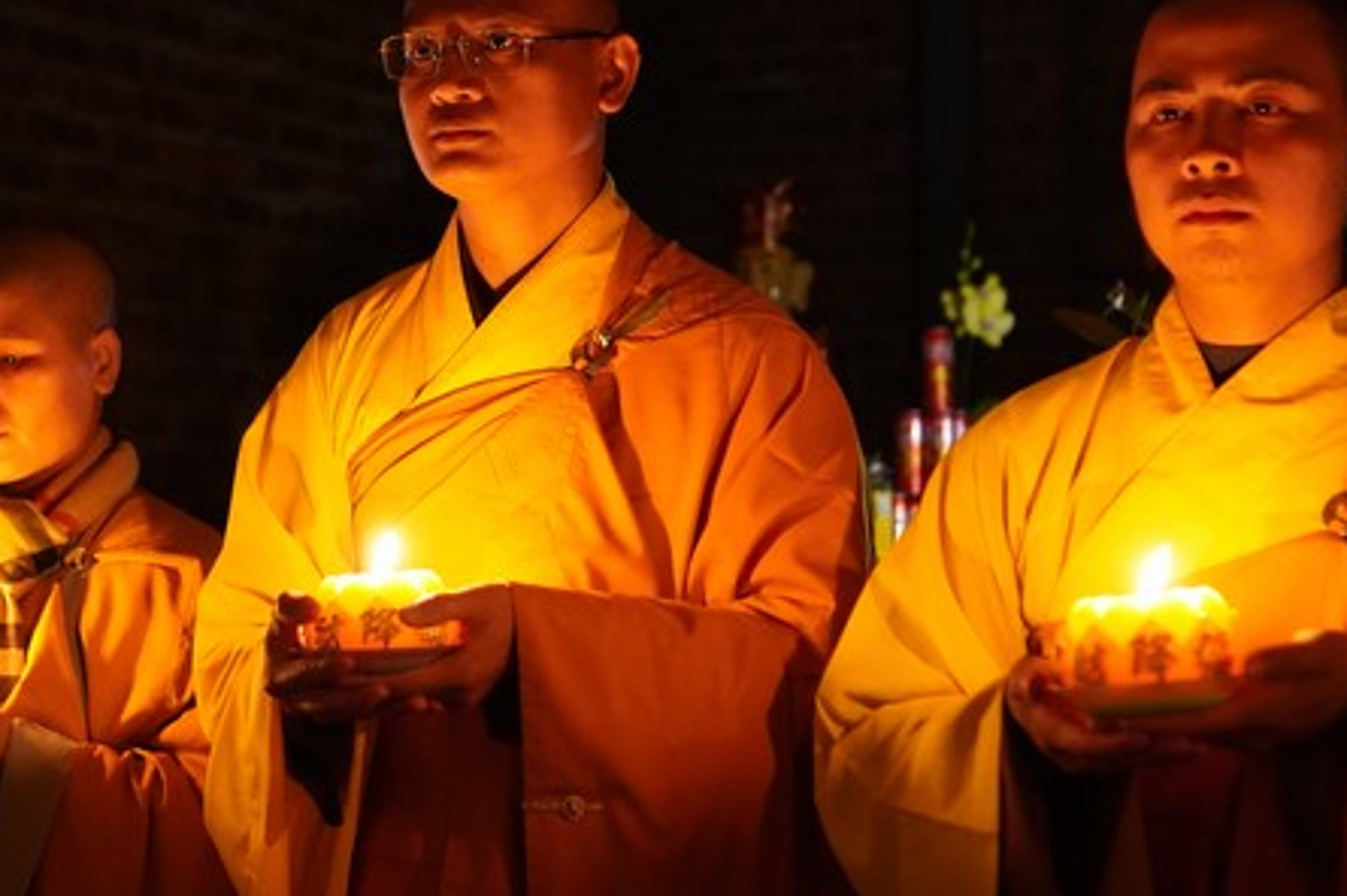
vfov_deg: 17.7
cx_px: 581
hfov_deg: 26.4
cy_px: 395
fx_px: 2869
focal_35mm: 77
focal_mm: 35
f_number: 2.2
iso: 3200
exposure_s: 1/50
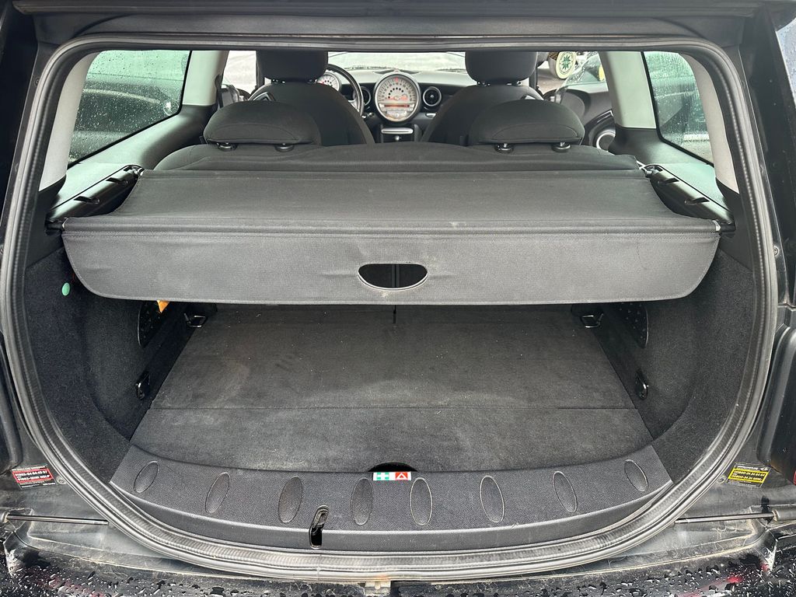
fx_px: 552
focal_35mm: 24
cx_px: 398
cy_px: 298
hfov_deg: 71.6
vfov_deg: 56.8
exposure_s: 1/63
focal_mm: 6.86
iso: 250
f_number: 1.78
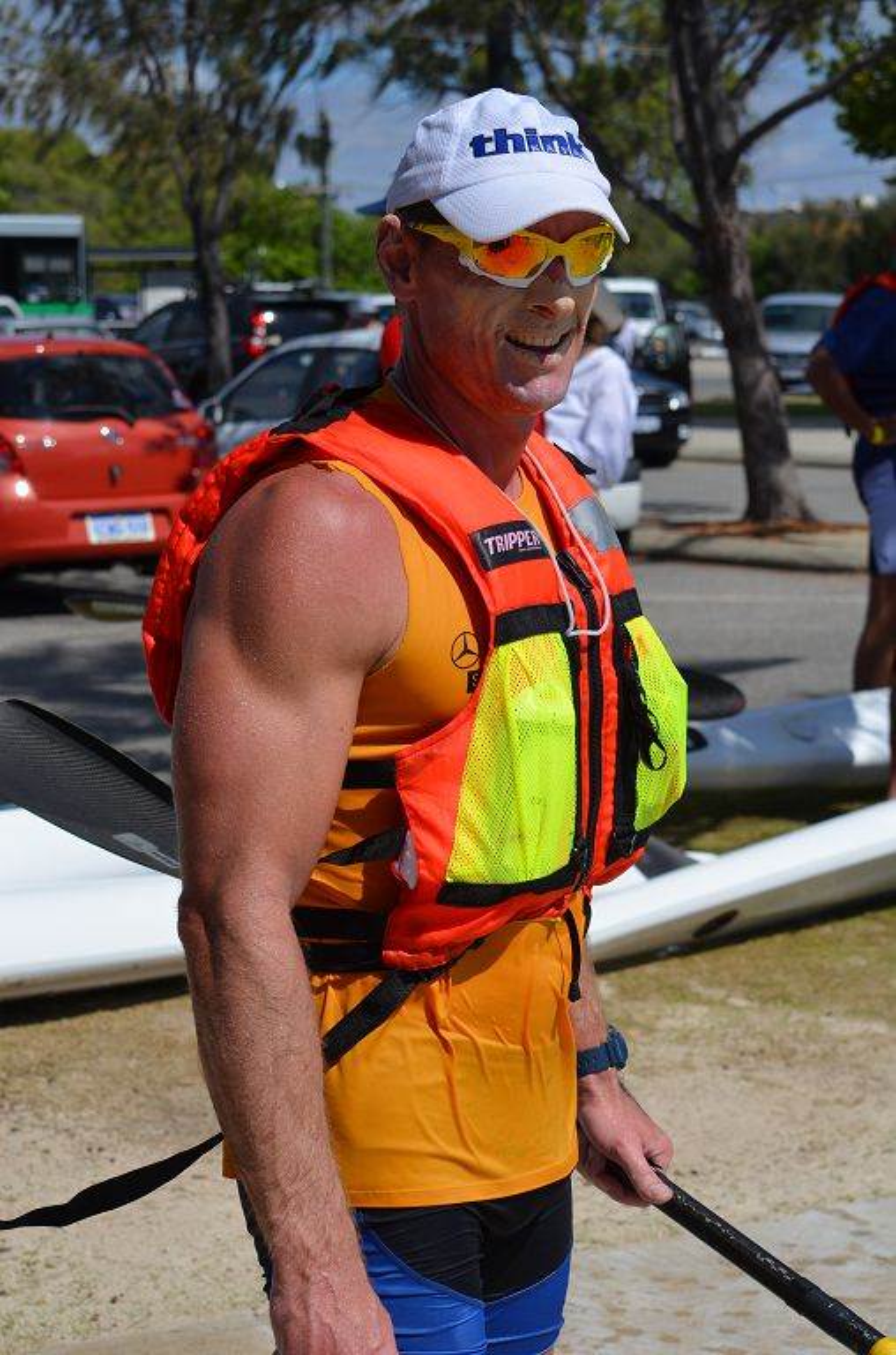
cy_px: 678
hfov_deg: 15.6
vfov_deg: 23.4
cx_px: 448
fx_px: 3265
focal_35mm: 87
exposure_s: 1/2000
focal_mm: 58
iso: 320
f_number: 8
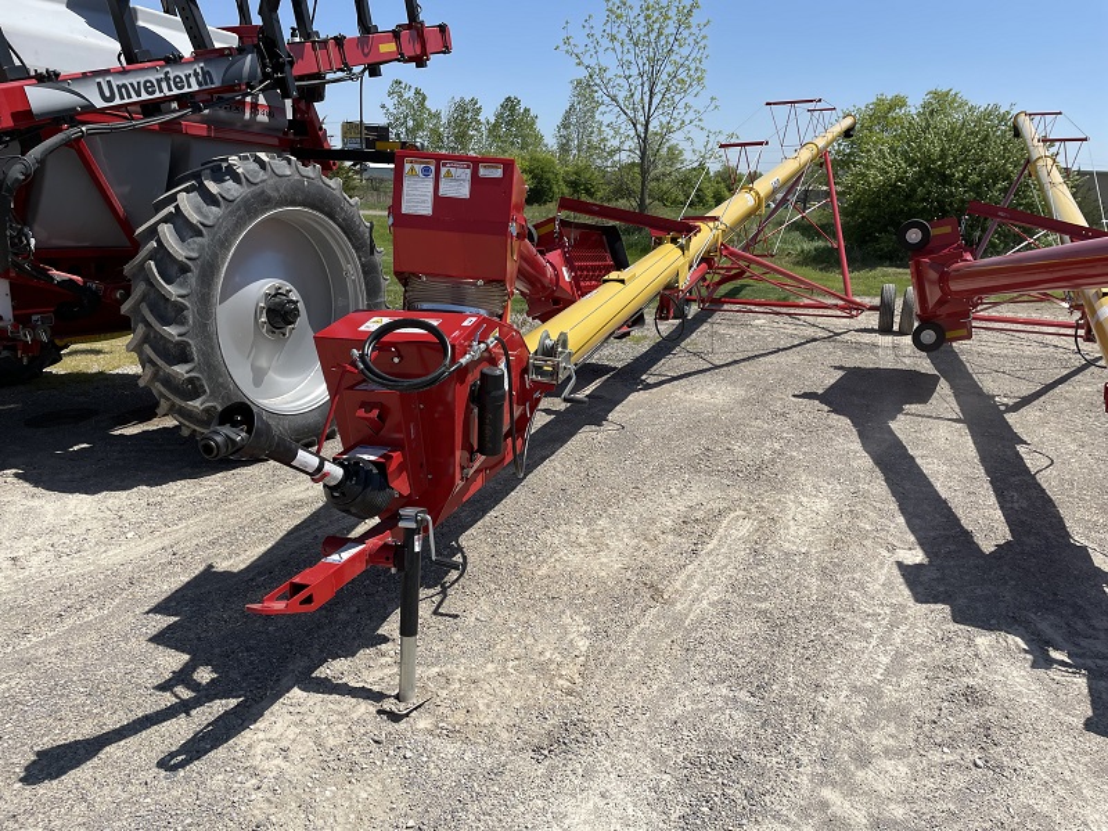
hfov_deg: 67.3
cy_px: 416
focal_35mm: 26
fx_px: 832
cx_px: 554
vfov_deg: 53.1
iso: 32
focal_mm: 4.2
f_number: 1.6
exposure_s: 1/4132
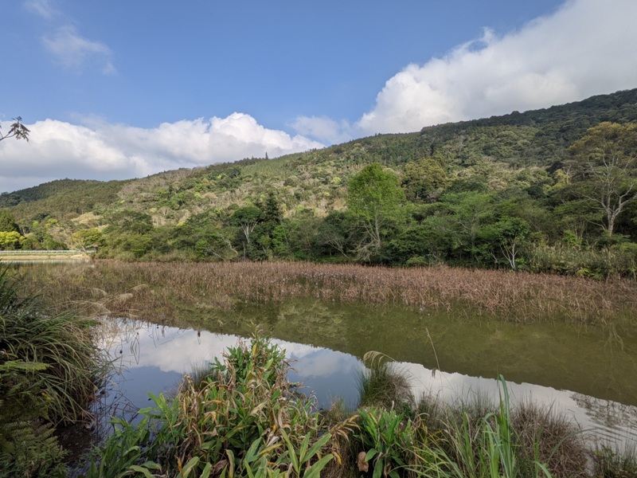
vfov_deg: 78.1
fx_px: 294
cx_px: 318
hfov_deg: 94.5
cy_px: 239
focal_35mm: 16
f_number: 2.2
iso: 38
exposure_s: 1/1481
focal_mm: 2.22
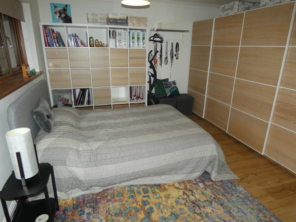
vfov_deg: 63.4
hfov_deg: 79.0
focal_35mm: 21
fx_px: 180
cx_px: 148
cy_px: 111
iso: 80
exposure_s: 1/60
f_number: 2.9
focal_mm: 3.8
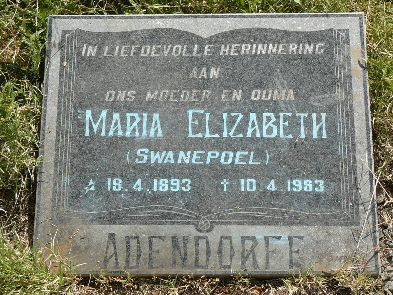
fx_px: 863
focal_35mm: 76
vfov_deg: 19.4
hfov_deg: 25.7
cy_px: 148
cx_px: 196
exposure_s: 1/400
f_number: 5.6
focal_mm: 10.5
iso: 100
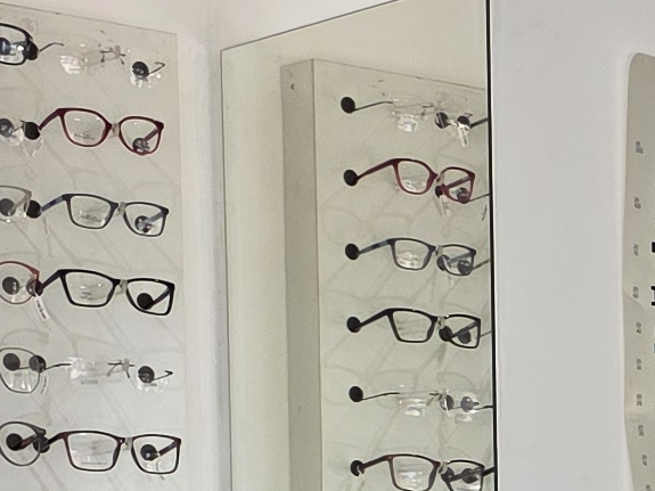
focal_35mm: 160
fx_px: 3027
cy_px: 975
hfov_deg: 11.3
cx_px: 1279
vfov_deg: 8.8
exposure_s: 1/180
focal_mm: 6.3
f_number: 1.7
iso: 40
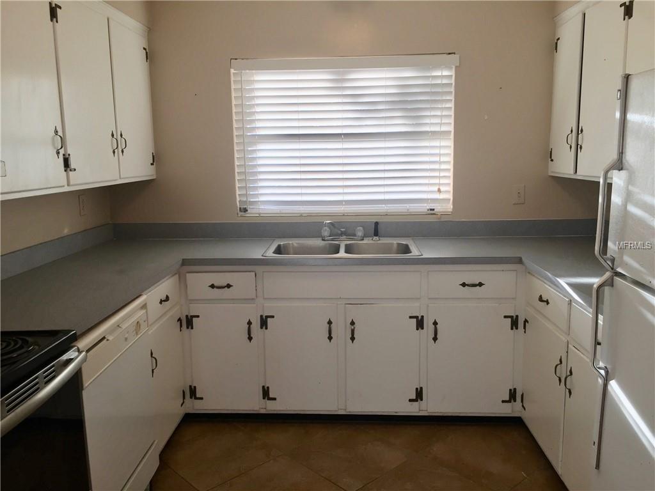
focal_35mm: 29
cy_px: 246
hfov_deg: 61.7
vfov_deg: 48.2
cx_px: 328
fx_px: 549
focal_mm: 4.15
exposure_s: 1/60
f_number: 2.2
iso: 40
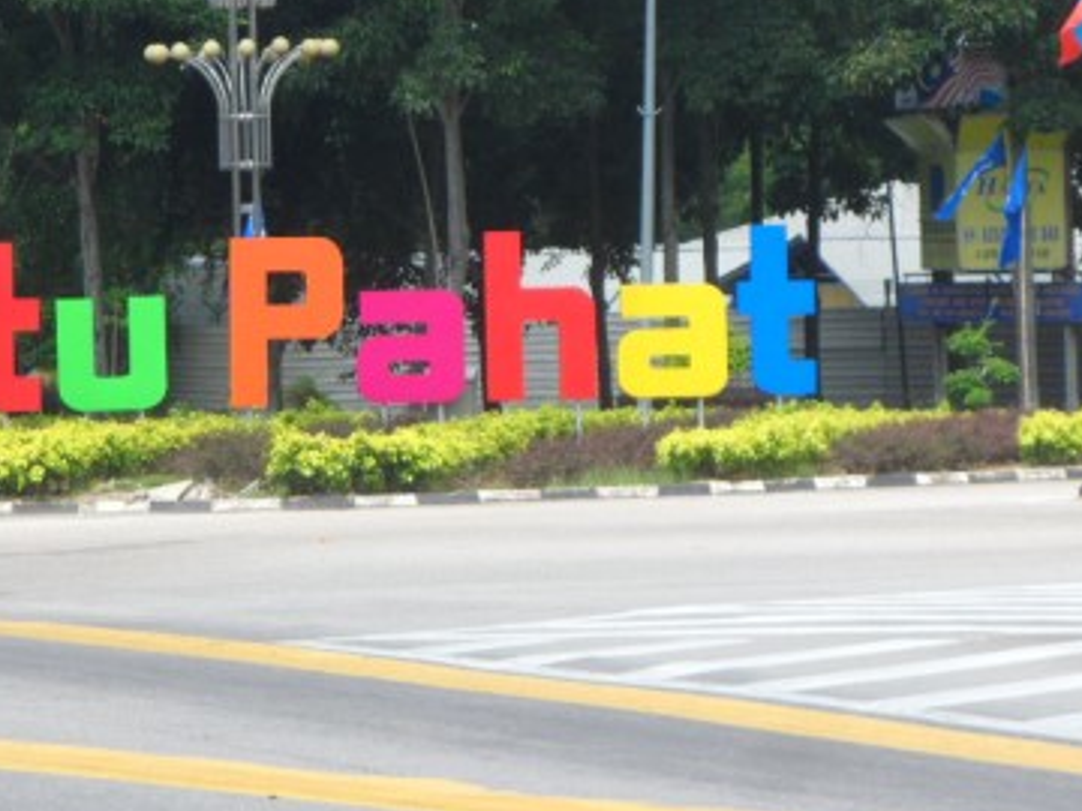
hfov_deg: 10.3
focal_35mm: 192
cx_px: 252
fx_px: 6001
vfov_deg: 7.7
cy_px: 267
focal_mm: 19.6
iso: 80
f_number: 5
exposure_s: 1/250
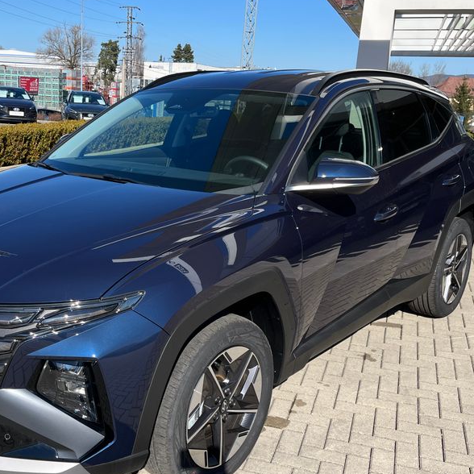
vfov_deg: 41.8
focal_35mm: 40
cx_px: 164
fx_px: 620
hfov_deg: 41.4
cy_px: 272
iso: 50
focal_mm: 5.1
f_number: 1.6
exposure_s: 1/2755
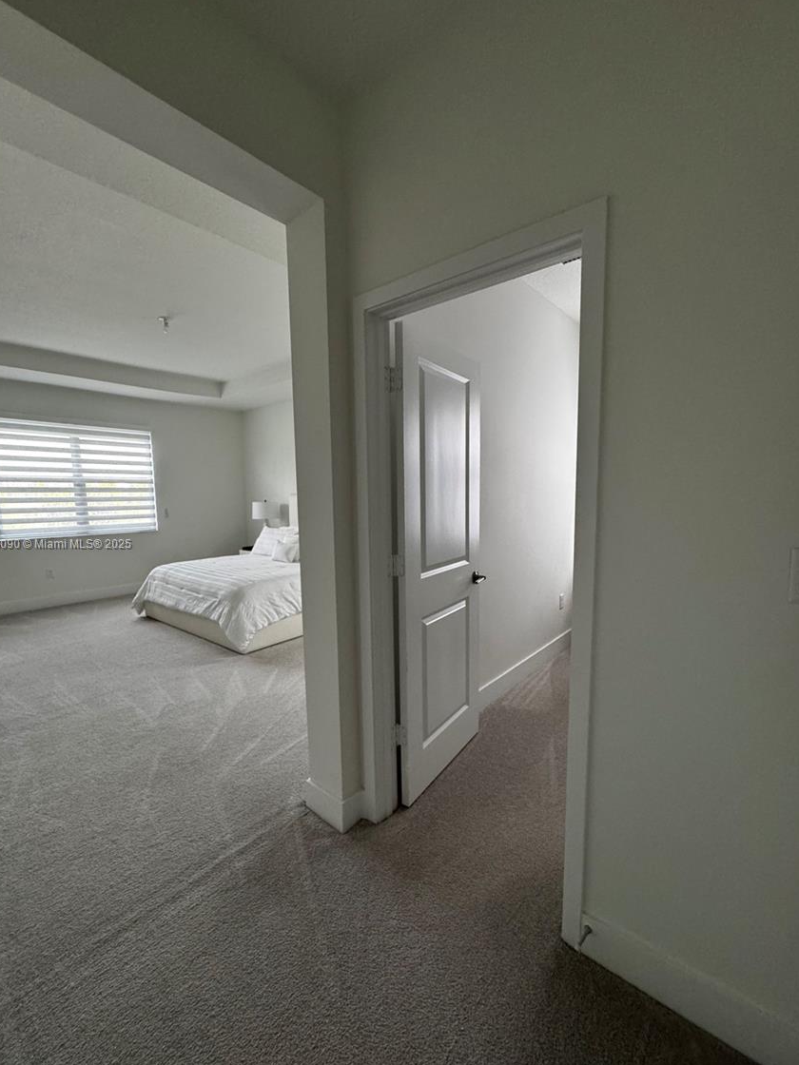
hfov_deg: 81.7
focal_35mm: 15
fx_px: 462
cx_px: 385
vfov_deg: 98.2
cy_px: 545
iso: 400
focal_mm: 2.22
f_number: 2.2
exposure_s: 1/60
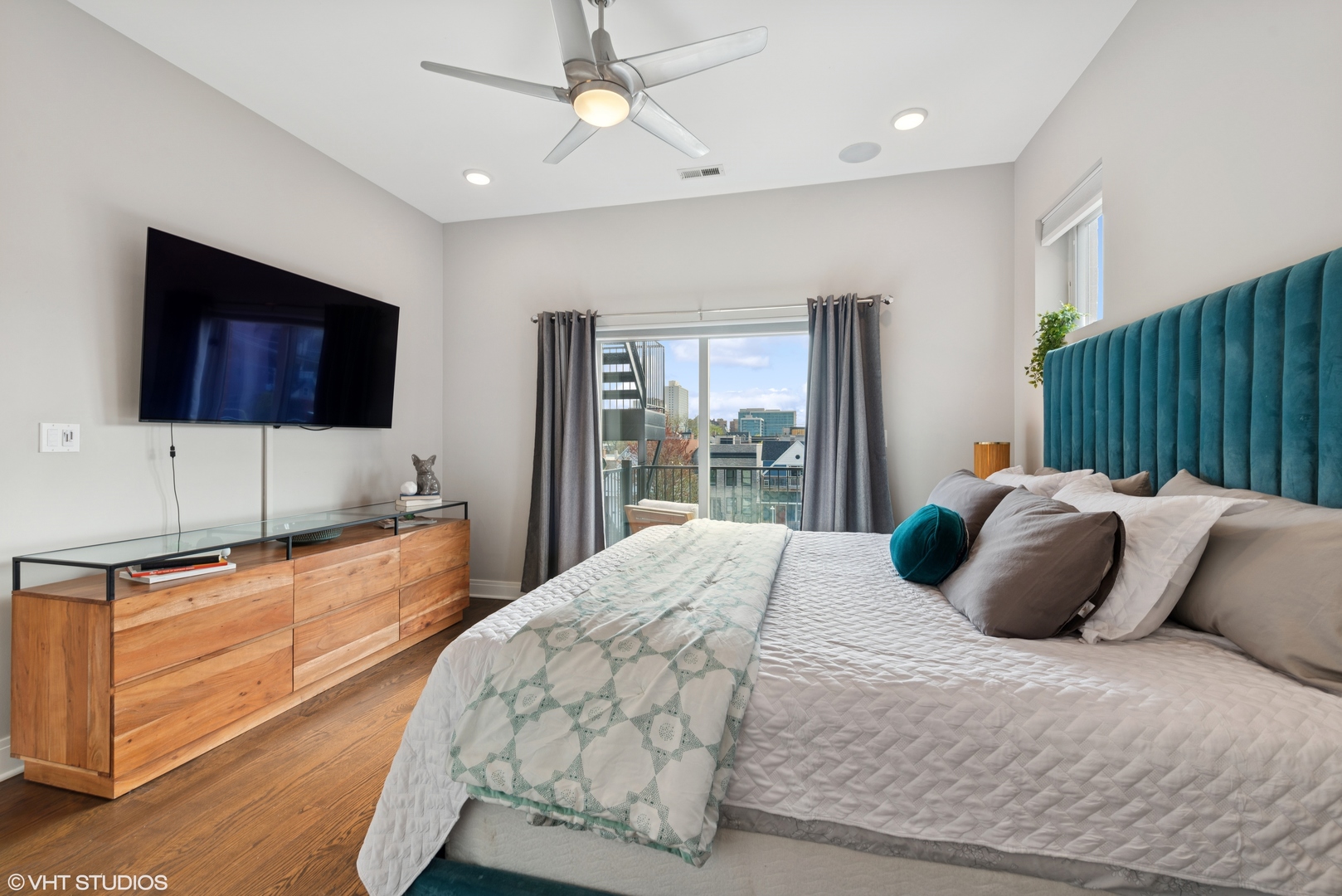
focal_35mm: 15
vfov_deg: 77.4
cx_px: 671
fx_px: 559
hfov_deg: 100.4
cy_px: 448
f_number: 8
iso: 200
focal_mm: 15
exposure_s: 1/30
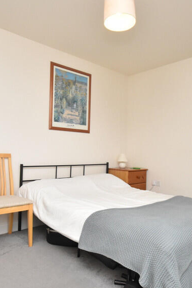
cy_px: 140
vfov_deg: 67.4
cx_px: 108
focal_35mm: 27
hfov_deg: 47.8
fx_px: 216
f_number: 9
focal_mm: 10
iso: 1600
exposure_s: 1/60
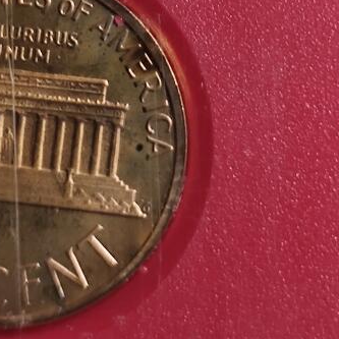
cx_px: 229
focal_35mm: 182
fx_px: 2017
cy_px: -160
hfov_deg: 9.6
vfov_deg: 9.4
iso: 125
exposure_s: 1/100
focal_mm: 5.84
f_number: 1.6
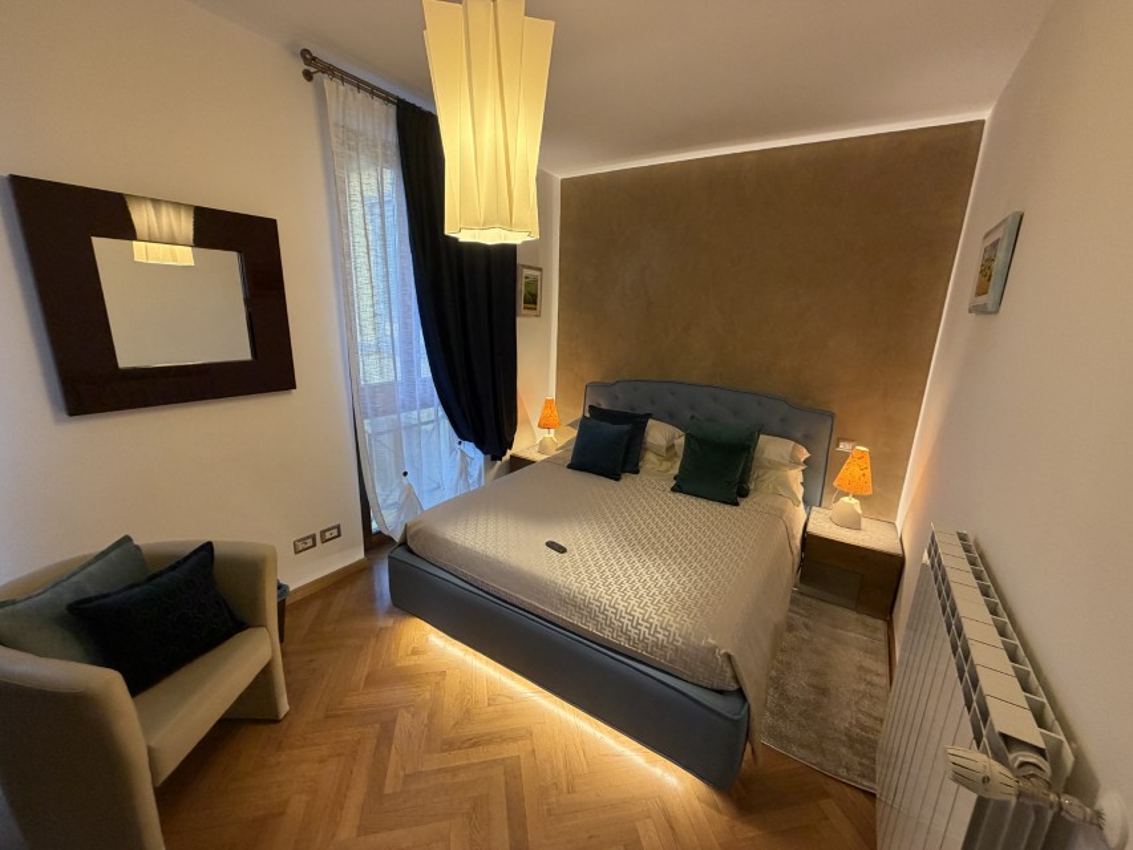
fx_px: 458
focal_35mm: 14
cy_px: 425
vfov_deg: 85.7
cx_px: 566
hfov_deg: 102.1
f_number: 2.2
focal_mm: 2.22
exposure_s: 1/50
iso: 250
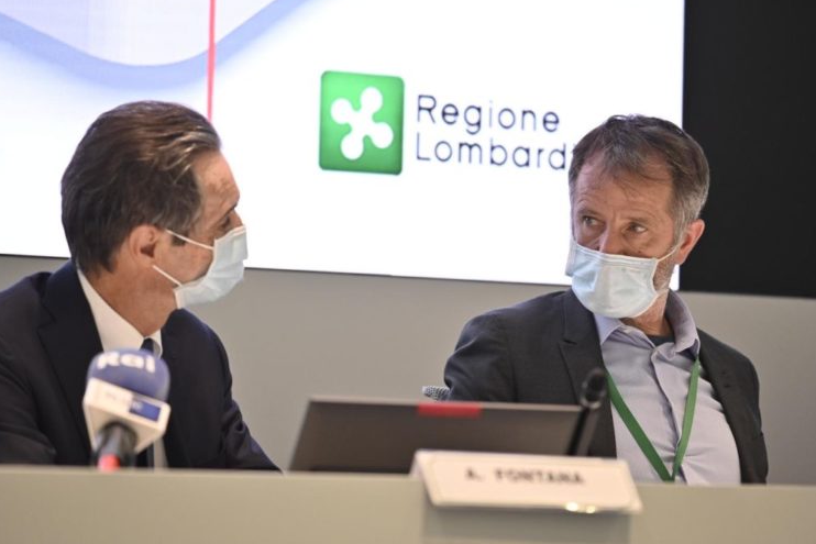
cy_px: 271
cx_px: 401
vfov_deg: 7.8
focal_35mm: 176
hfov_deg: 11.7
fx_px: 3990
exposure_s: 1/160
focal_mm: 170
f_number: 4
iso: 2000
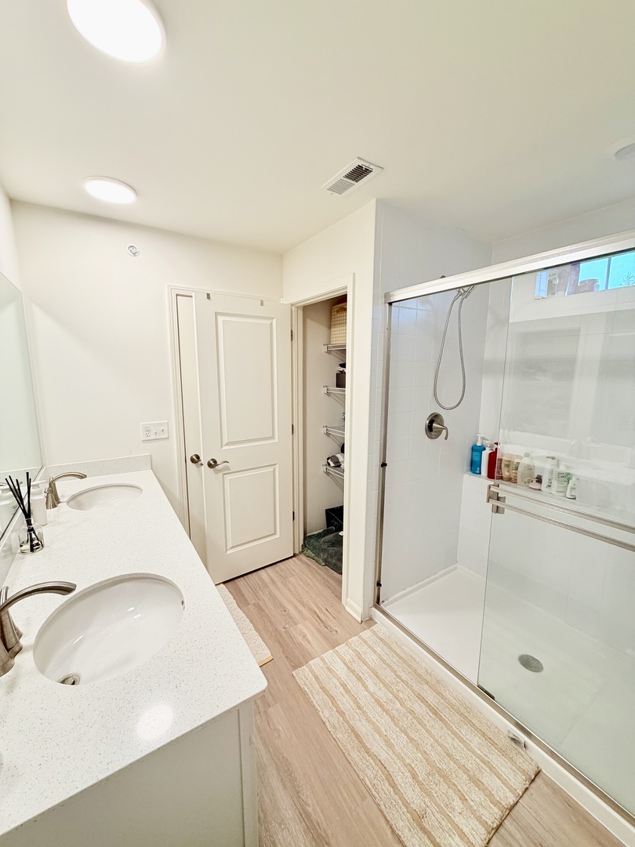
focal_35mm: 14
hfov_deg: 85.7
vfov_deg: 102.1
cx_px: 318
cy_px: 424
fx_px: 342
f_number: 2.2
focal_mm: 2.22
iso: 160
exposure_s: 1/120
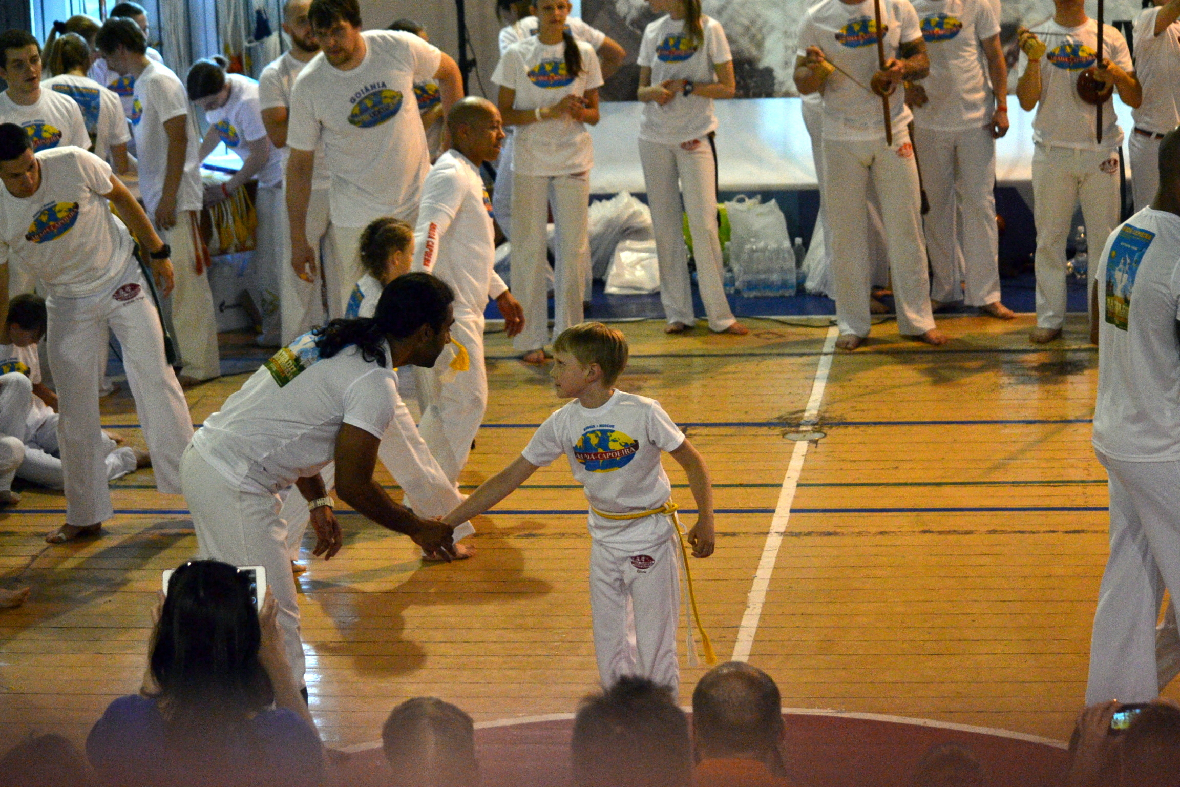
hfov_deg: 20.0
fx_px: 3343
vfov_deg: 13.4
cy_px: 394
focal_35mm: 102
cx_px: 590
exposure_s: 1/400
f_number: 4.5
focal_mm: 68
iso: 3200
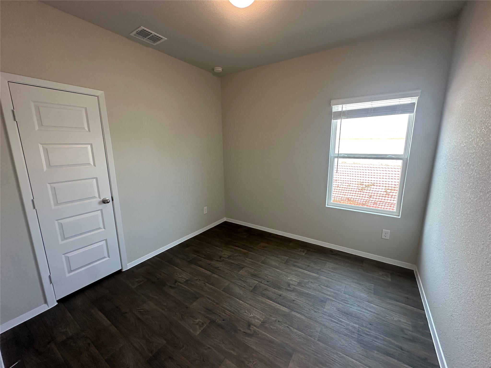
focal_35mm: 14
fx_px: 199
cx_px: 246
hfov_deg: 102.1
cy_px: 184
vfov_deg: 85.7
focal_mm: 2.22
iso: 160
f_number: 2.2
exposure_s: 1/60
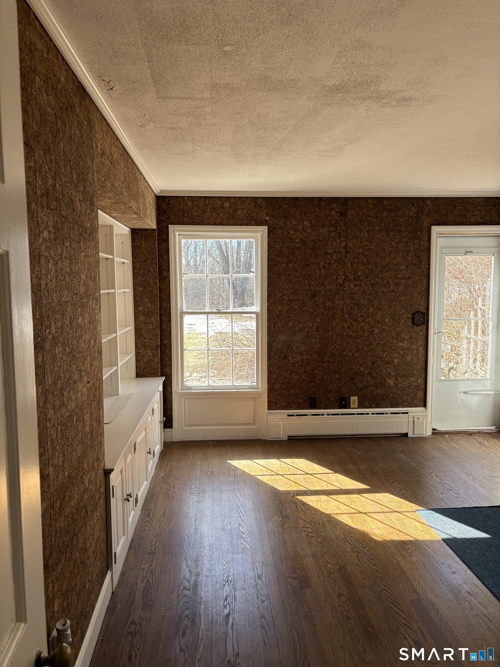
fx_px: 501
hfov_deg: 53.1
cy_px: 334
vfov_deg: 67.3
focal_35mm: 26
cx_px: 250
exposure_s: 1/365
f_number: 1.6
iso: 64
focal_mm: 5.96
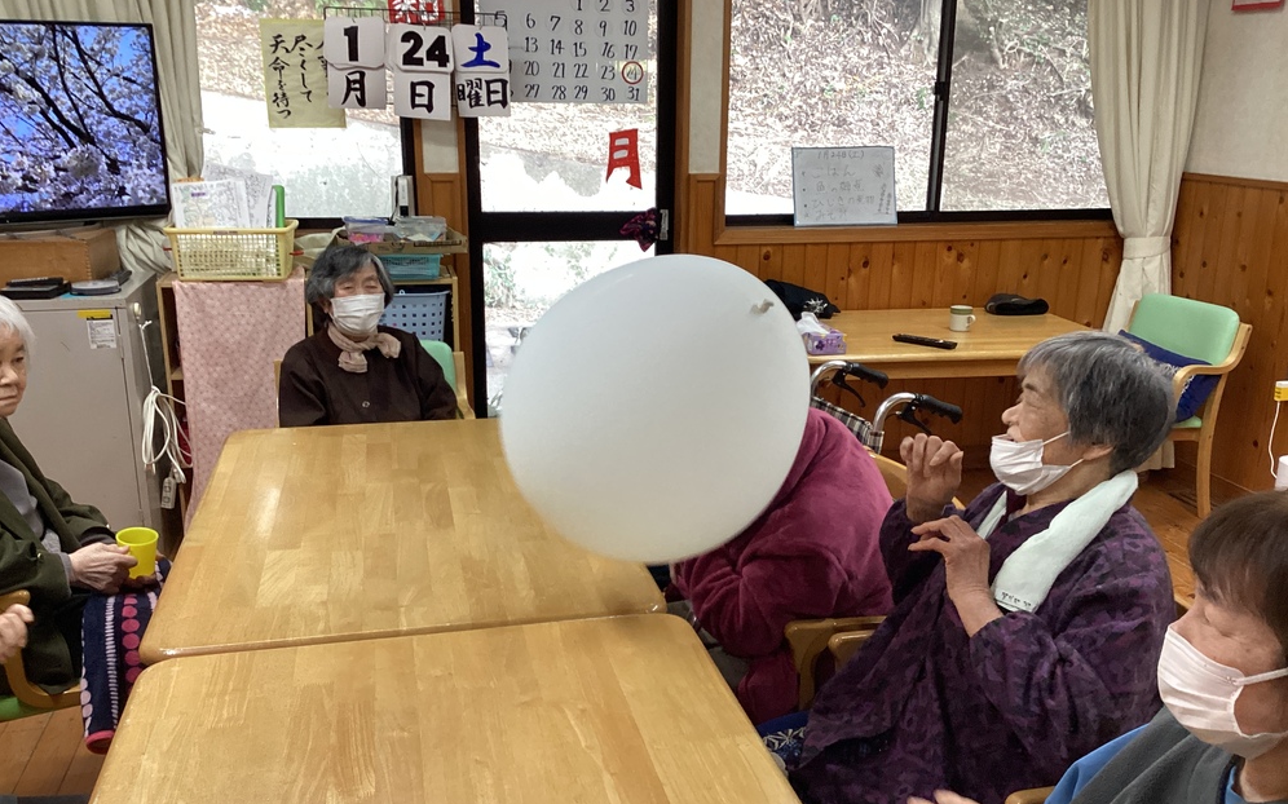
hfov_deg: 58.2
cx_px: 644
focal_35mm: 33
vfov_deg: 38.3
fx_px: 1158
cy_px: 428
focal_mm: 3.3
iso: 125
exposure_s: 1/60
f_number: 2.4
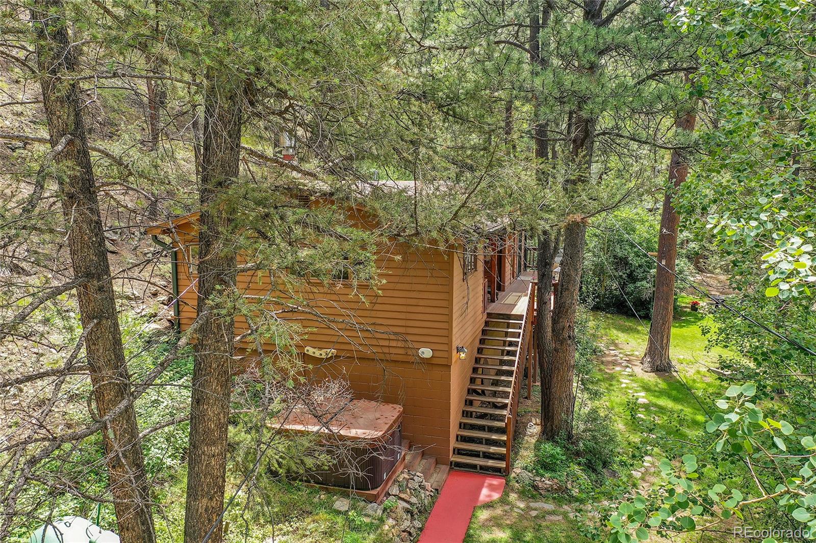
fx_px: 634
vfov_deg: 46.4
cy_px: 272
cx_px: 408
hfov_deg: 65.5
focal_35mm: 28
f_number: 4
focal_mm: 10.26
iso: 100
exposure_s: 1/100
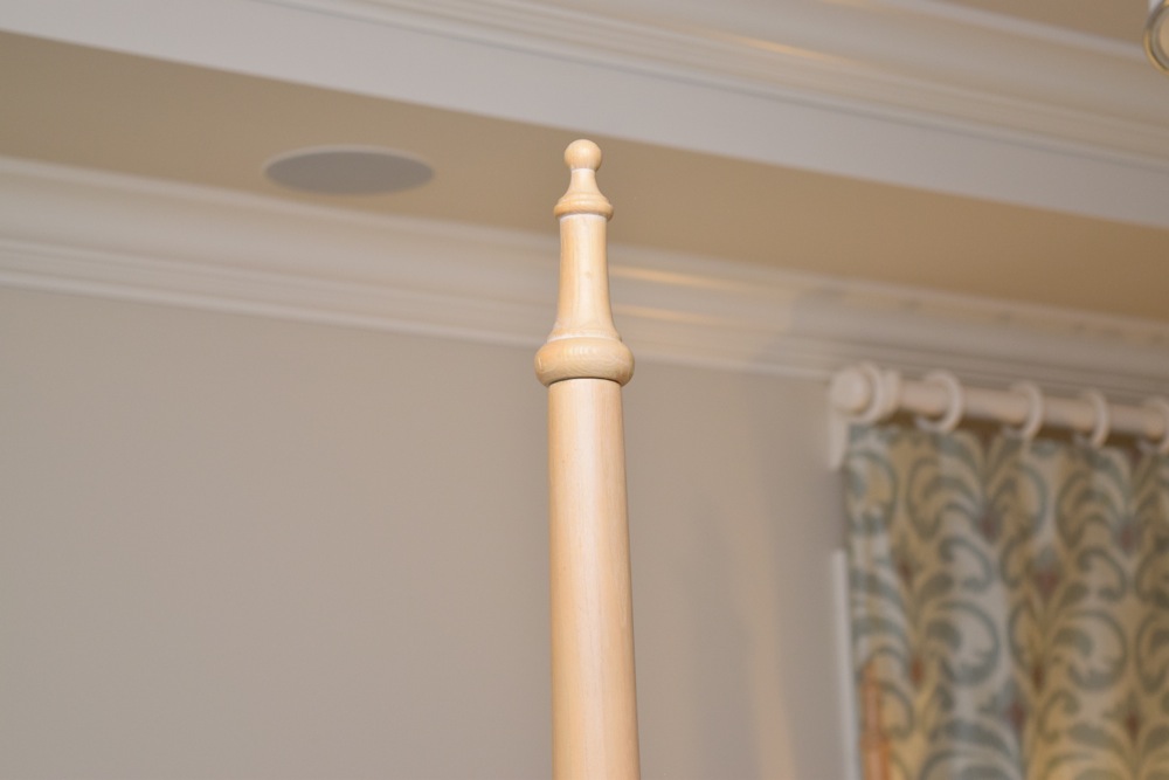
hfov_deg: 24.6
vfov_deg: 16.6
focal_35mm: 82
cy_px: 390
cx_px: 584
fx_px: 2679
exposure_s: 1/100
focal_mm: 55
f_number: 5.6
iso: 800
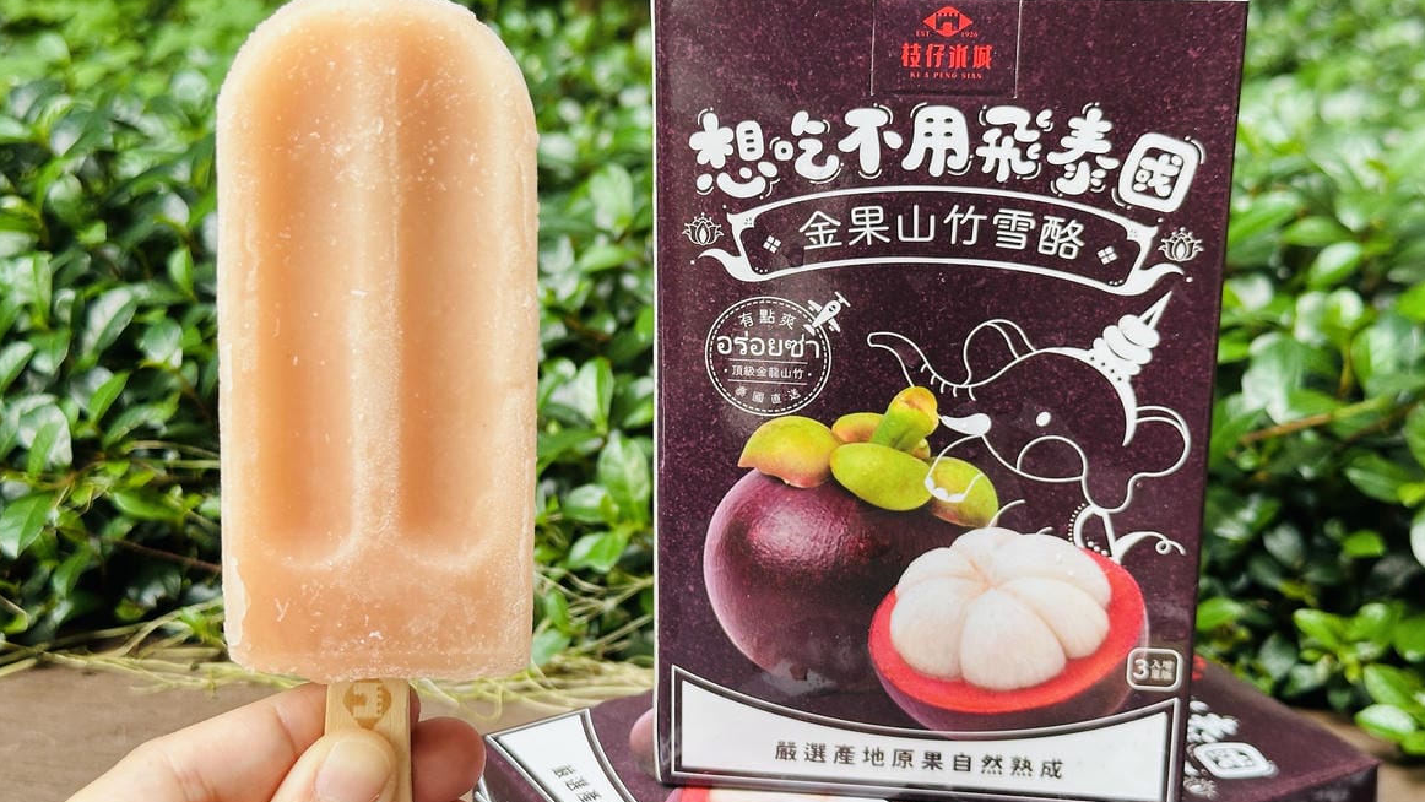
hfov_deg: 38.5
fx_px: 2041
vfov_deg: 22.2
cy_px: 332
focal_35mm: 54
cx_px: 732
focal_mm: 6.86
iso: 80
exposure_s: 1/113
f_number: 1.78
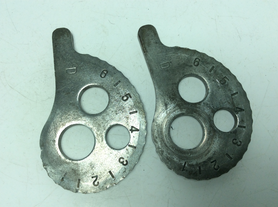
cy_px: 104
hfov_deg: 56.9
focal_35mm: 32
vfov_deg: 44.1
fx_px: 257
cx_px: 139
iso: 32
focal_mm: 3.3
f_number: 2.4
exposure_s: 1/502
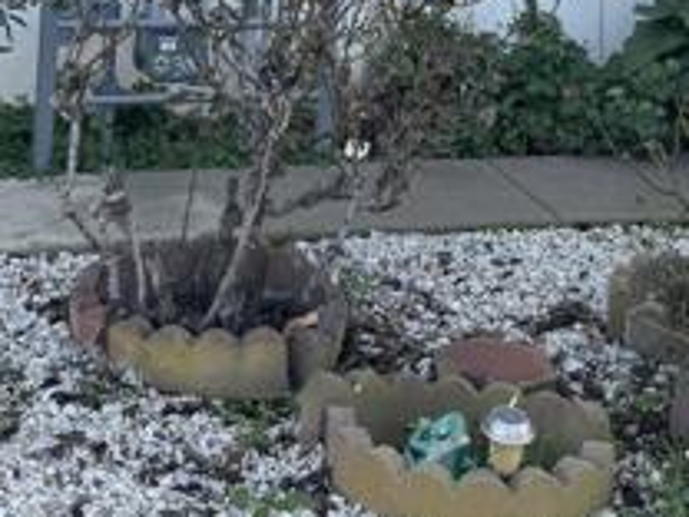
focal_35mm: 74
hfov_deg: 26.3
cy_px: -255
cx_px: 318
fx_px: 1473
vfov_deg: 17.8
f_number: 1.78
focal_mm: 6.76
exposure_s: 1/842
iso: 80
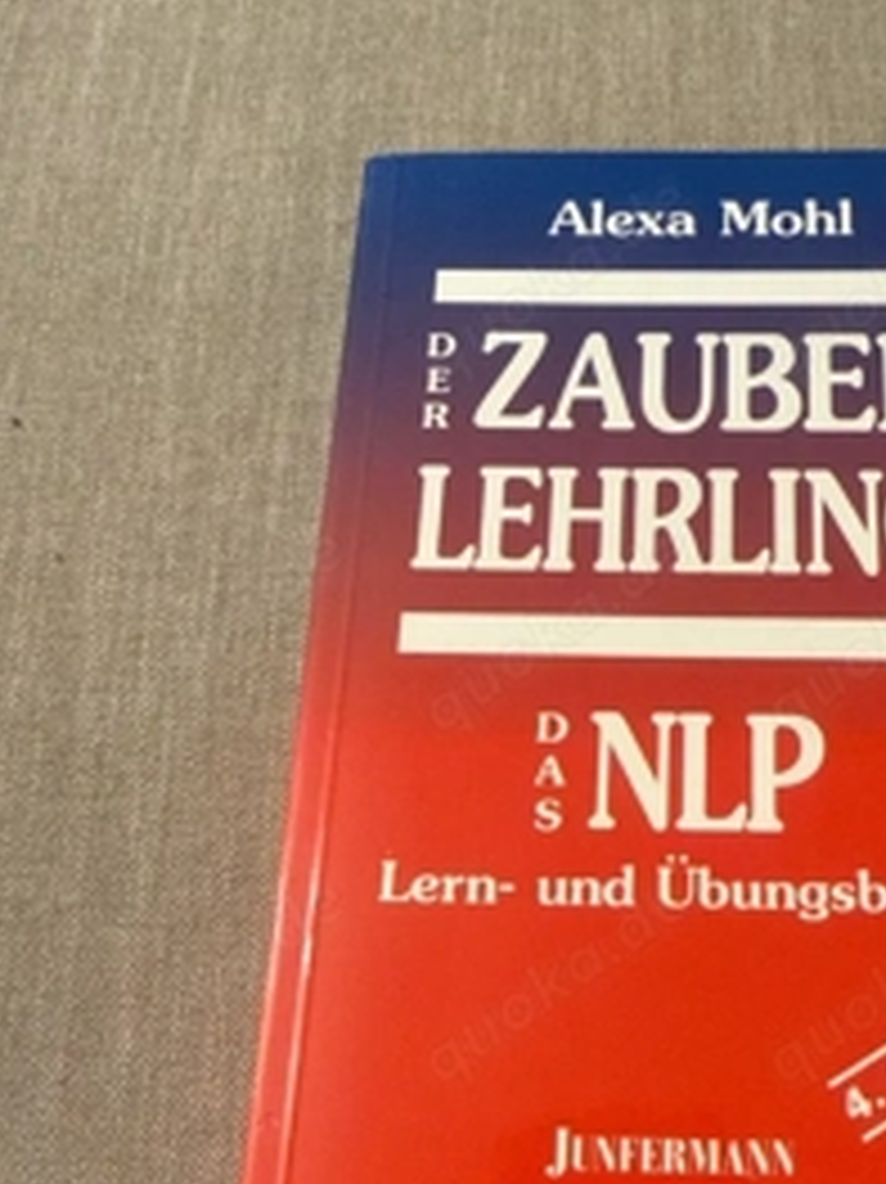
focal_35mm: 38
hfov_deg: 36.9
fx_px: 1298
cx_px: 652
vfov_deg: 48.8
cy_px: 680
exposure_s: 1/50
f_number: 2.2
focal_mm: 2.22
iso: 320
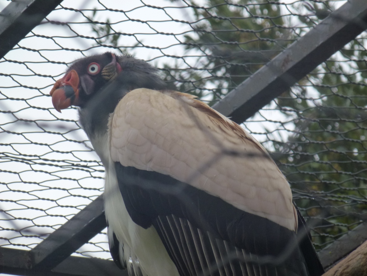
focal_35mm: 266
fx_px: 2820
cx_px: 184
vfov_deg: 5.6
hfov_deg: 7.4
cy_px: 138
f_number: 5.6
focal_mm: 47.7
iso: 160
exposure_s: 1/125
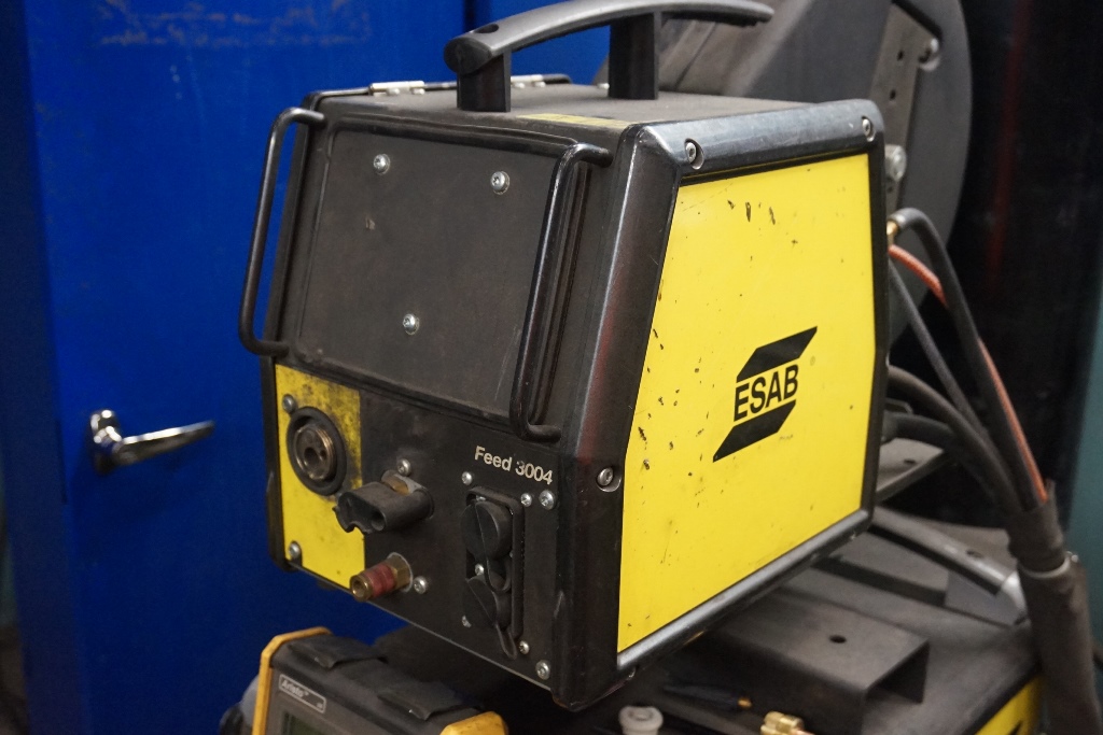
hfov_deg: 49.5
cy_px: 368
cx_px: 552
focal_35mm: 39
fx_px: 1195
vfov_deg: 34.2
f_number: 4.5
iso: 3200
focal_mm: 26
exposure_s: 1/125
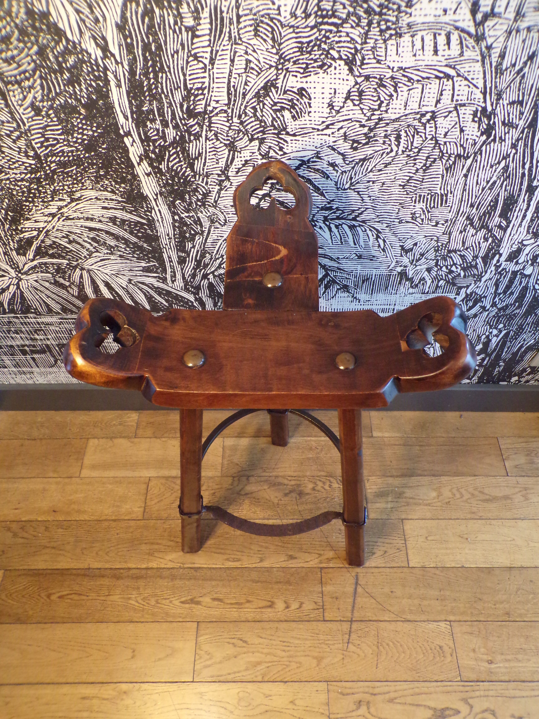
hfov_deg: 56.8
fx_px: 498
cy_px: 360
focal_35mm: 24
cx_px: 270
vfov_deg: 71.6
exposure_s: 1/14
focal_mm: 4.3
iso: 400
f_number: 3
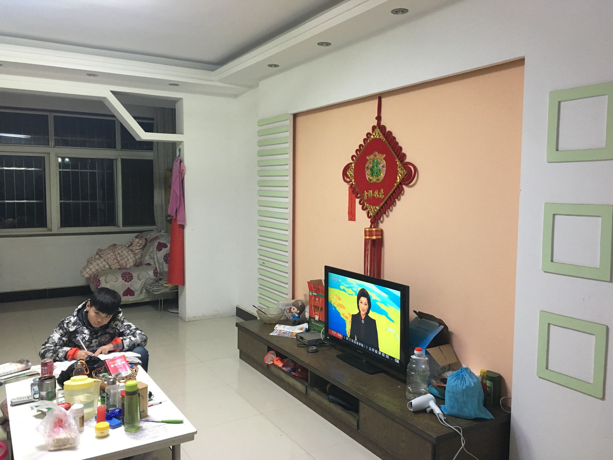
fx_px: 514
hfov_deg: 61.7
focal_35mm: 29
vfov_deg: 48.2
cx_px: 306
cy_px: 230
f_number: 2.2
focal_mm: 4.15
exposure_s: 1/33
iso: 200
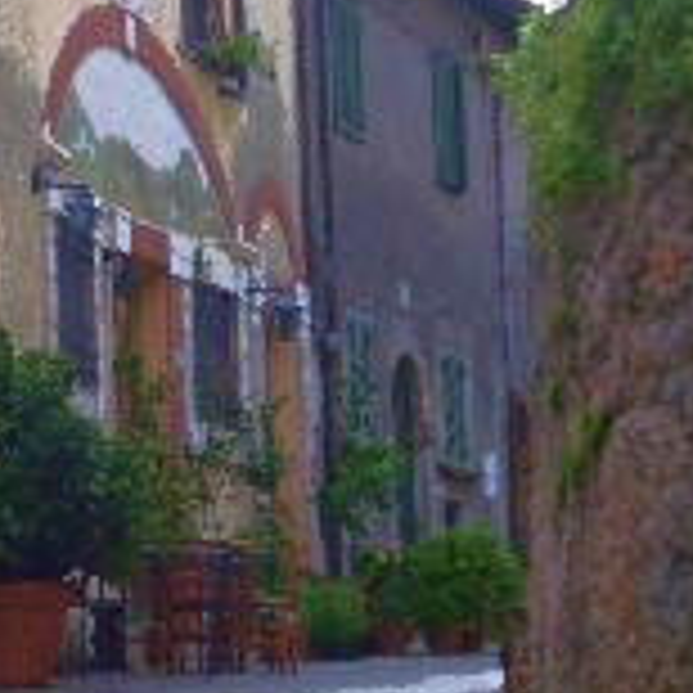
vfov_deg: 9.9
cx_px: 76
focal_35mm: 176
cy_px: 360
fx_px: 3986
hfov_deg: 9.9
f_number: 3.8
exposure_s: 1/50
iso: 200
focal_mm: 10.6
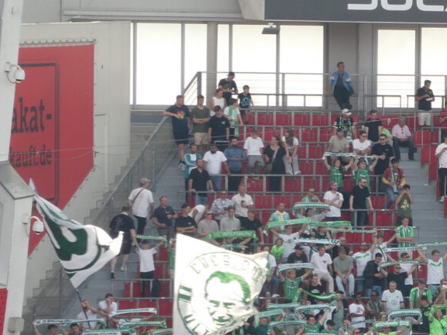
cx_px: 562
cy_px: 325
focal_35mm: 419
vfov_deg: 3.5
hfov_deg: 4.7
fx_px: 5407
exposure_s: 1/80
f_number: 5.4
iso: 80
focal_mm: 27.1
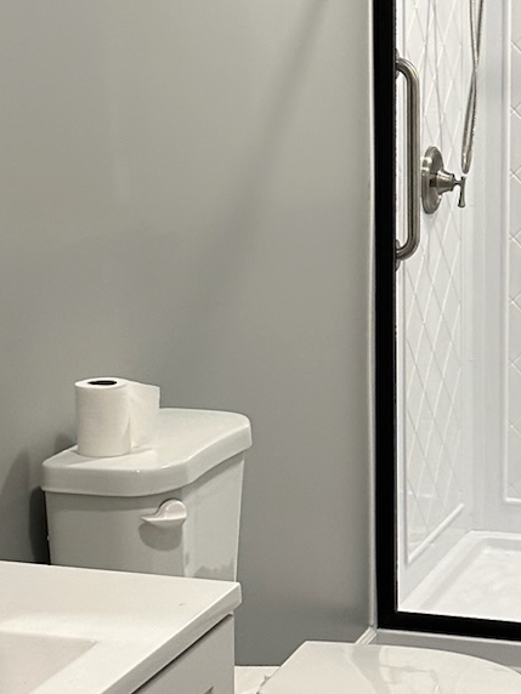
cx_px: 391
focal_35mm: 86
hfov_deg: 17.1
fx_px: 1726
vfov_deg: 22.7
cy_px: 273
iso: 160
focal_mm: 6.86
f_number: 1.78
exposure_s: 1/120
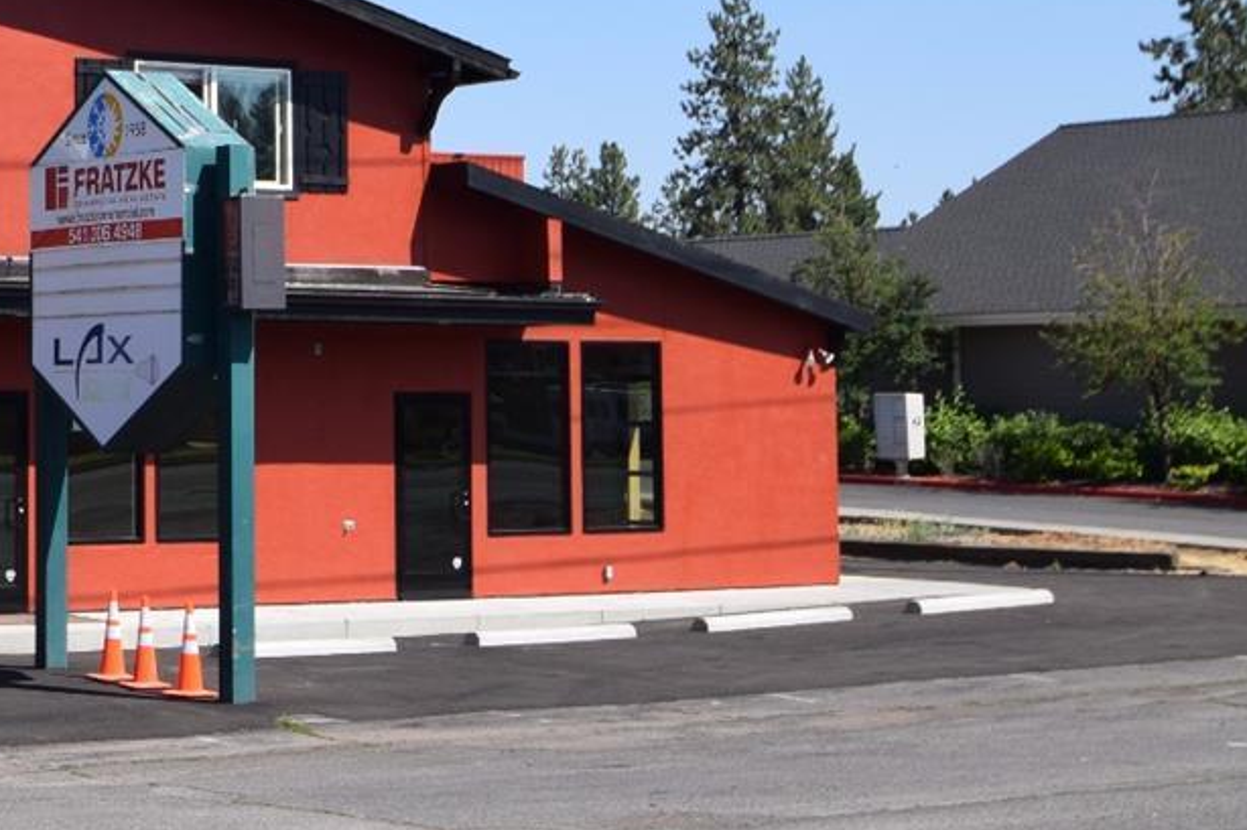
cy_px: 144
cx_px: -232
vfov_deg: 15.4
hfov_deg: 21.5
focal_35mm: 88
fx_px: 3047
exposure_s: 1/320
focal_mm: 24
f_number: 9
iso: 200
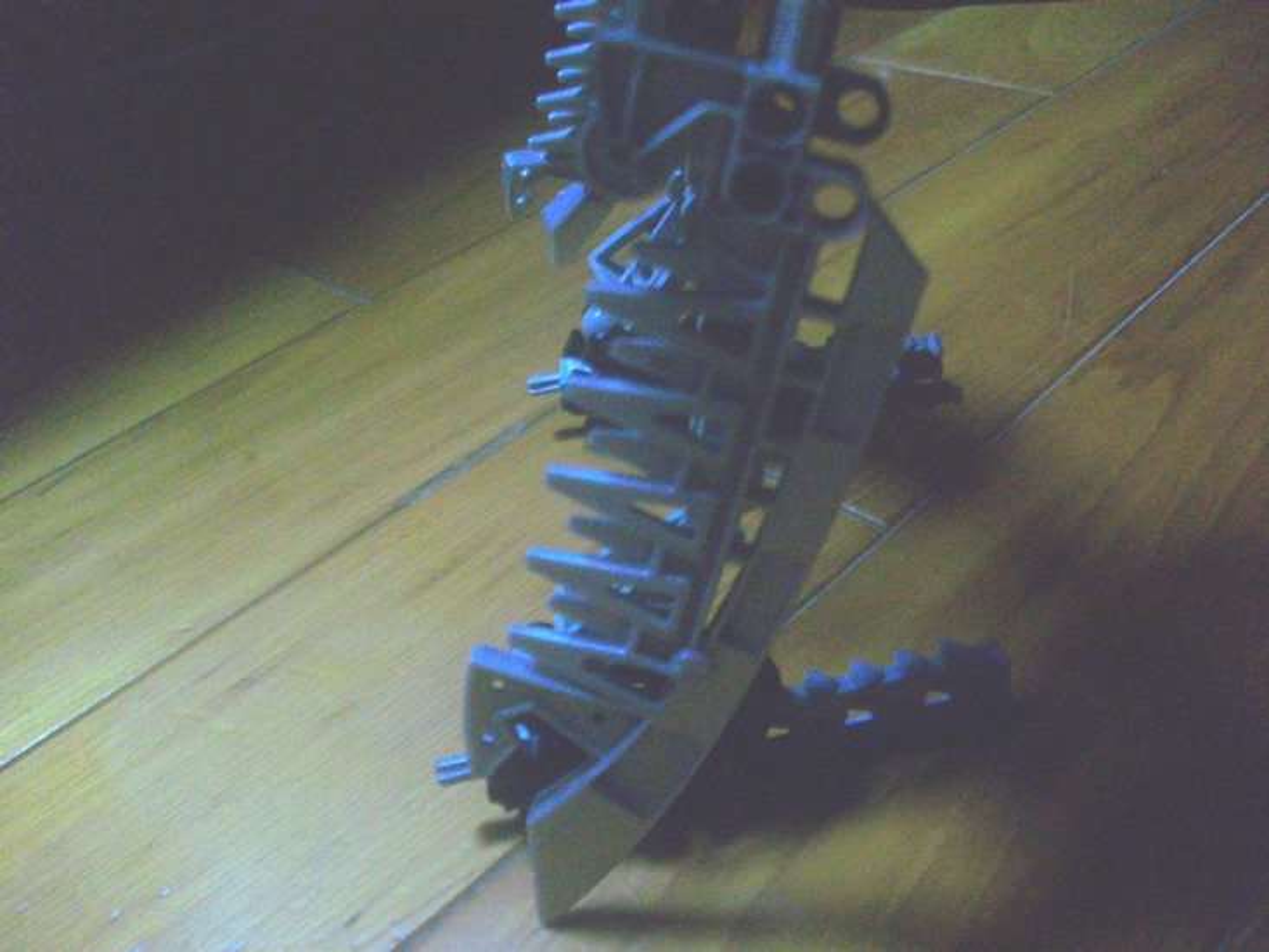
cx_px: 634
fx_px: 1173
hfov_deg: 56.8
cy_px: 476
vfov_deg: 44.2
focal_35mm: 32
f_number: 2.8
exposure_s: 1/8
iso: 160
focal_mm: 5.7
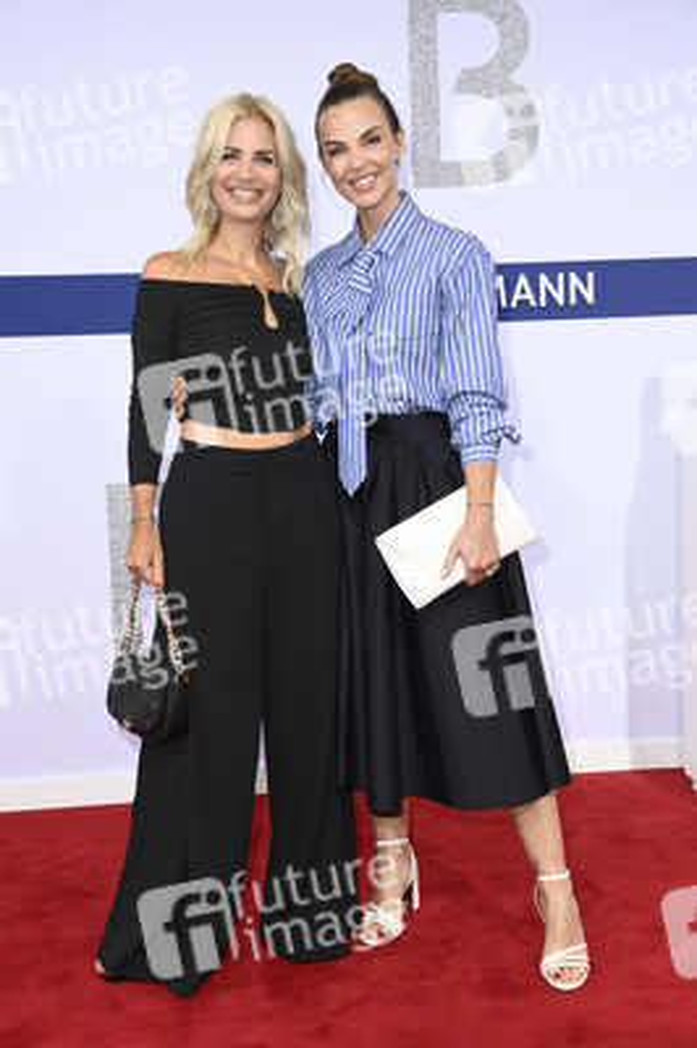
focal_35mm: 40
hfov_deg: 33.3
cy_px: 524
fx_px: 1164
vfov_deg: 48.5
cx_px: 348
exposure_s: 1/200
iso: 800
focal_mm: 40
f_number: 5.6
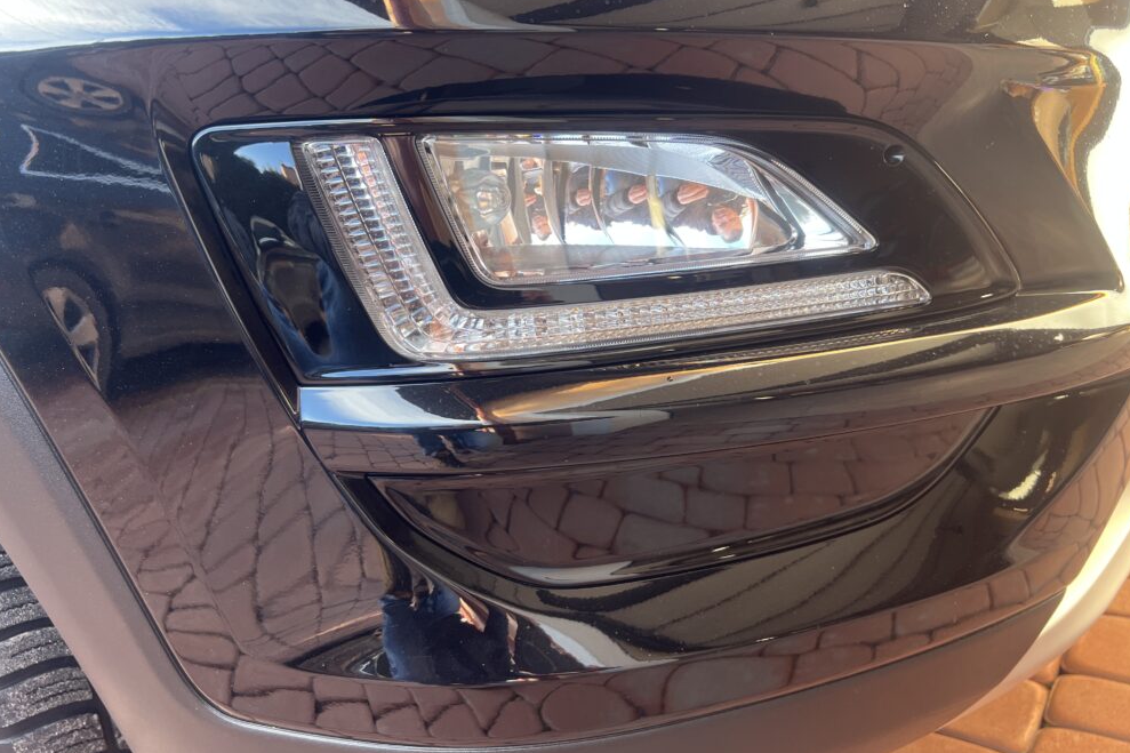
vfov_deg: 46.4
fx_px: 879
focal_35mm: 28
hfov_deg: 65.5
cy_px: 399
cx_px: 560
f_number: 1.5
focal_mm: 5.7
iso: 80
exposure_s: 1/121
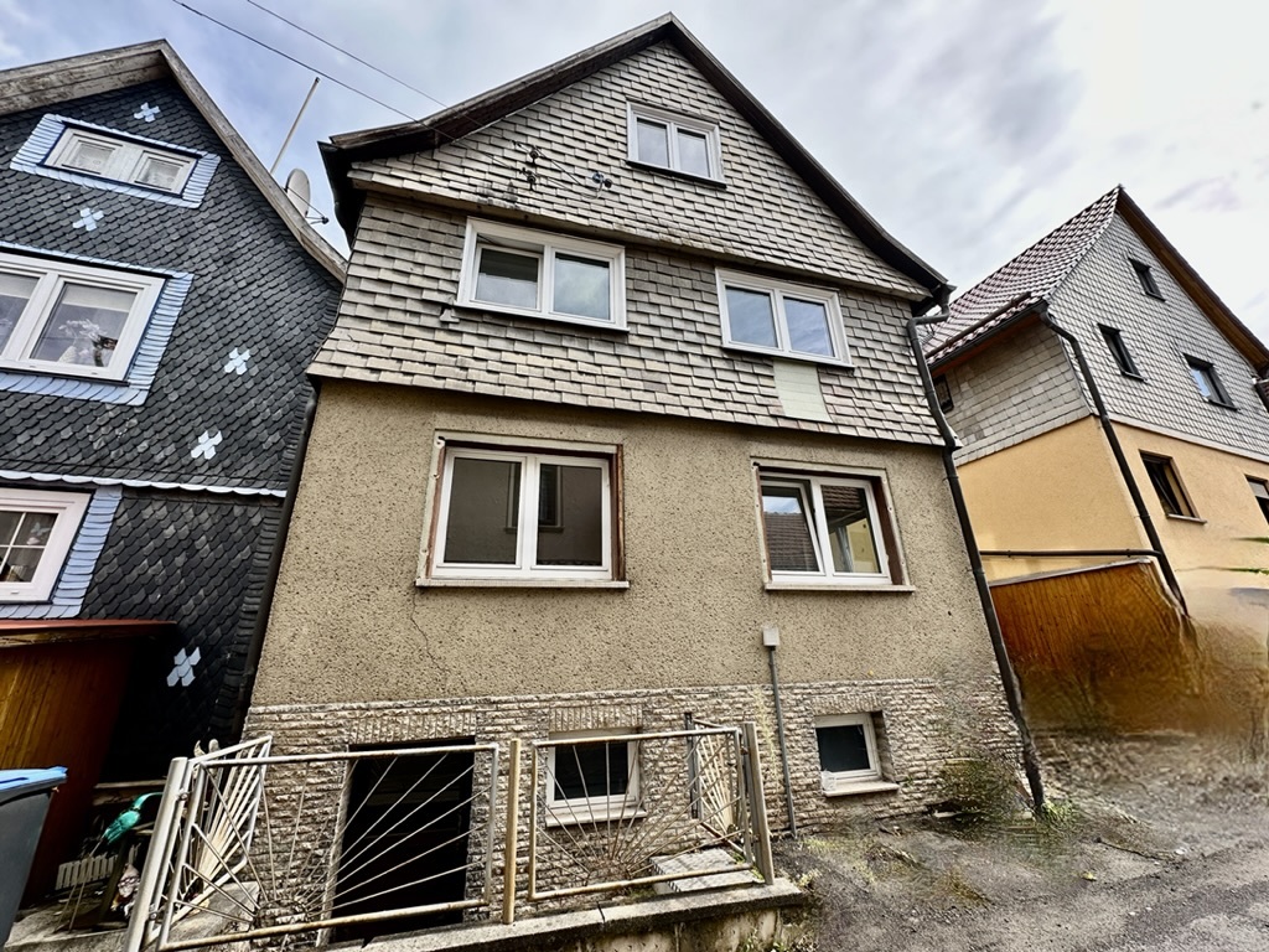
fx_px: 513
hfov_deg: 102.1
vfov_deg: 85.7
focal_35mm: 14
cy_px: 476
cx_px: 634
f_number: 2.2
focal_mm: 2.22
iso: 40
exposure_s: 1/518
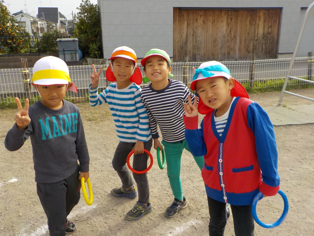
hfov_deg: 60.0
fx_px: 272
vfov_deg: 46.8
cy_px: 118
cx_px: 157
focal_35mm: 30
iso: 125
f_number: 3.3
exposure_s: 1/800
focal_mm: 4.1
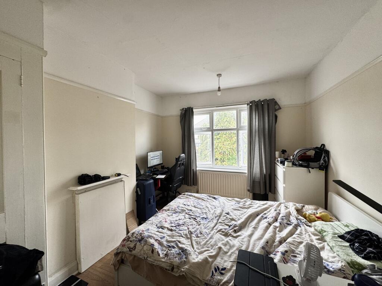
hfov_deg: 102.1
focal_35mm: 14
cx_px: 191
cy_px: 143
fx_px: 154
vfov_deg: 85.7
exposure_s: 1/99
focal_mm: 2.22
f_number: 2.2
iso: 100
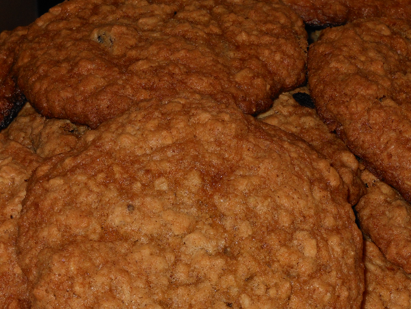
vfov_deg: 8.5
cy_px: 255
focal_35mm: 174
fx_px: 2066
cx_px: 197
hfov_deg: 11.4
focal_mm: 18.3
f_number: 5.4
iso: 100
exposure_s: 1/60
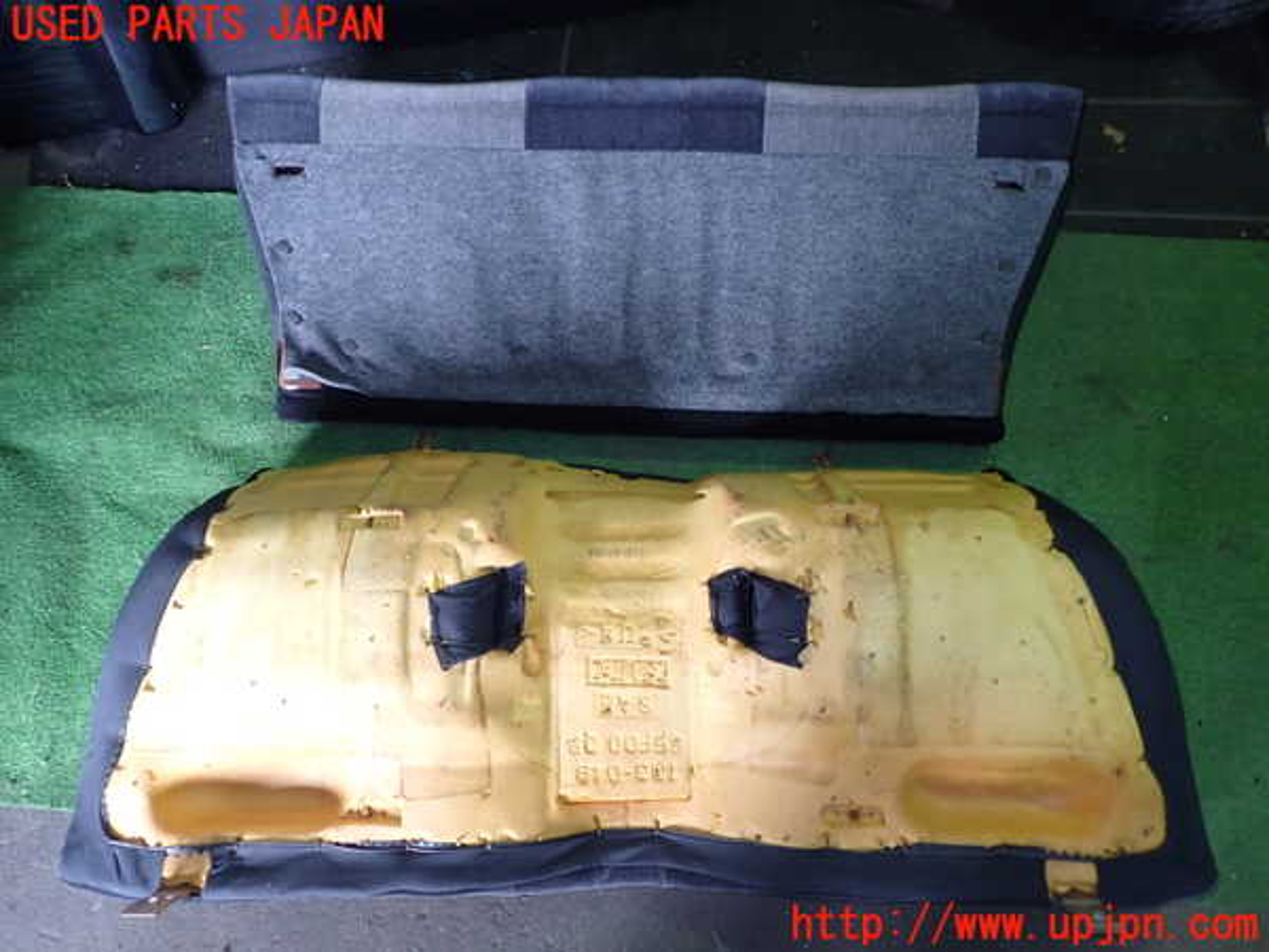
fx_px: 1100
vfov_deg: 46.8
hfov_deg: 60.0
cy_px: 476
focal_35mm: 30
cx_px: 634
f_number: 2.3
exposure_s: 1/30
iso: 200
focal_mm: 5.4
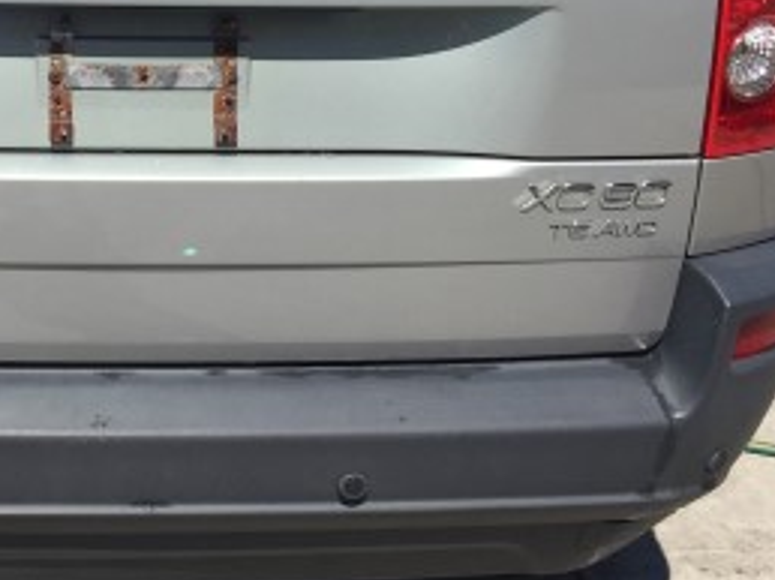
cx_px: 63
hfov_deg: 26.1
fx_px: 1610
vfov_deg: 20.0
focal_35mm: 72
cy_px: 63
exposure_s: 1/1799
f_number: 2.2
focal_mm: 4.15
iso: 32
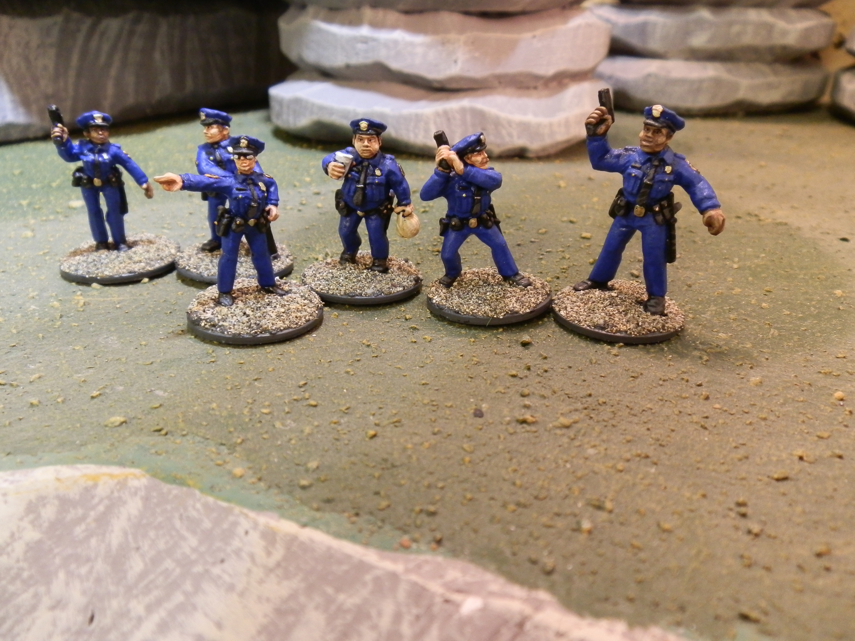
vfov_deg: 49.7
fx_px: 692
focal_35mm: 28
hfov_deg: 63.4
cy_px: 320
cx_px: 428
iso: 200
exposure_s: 1/8
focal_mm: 5
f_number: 3.1
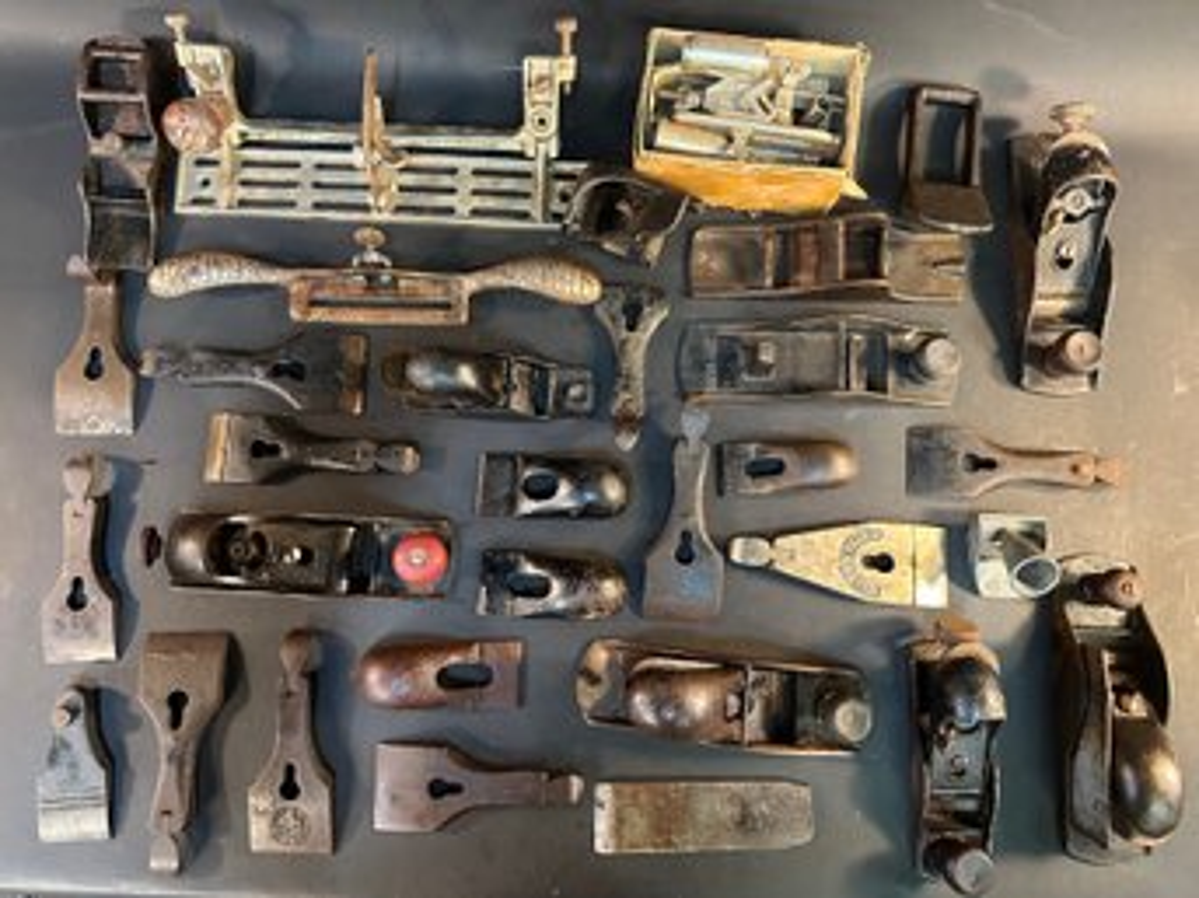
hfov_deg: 71.6
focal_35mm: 24
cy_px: 449
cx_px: 600
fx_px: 831
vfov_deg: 56.8
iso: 640
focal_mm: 6.86
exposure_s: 1/40
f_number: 1.78
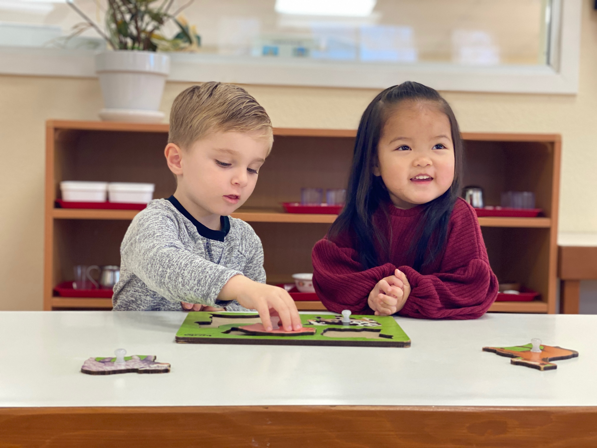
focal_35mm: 52
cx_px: 298
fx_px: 897
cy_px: 224
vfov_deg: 28.0
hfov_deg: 36.8
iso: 200
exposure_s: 1/120
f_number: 2
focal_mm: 6
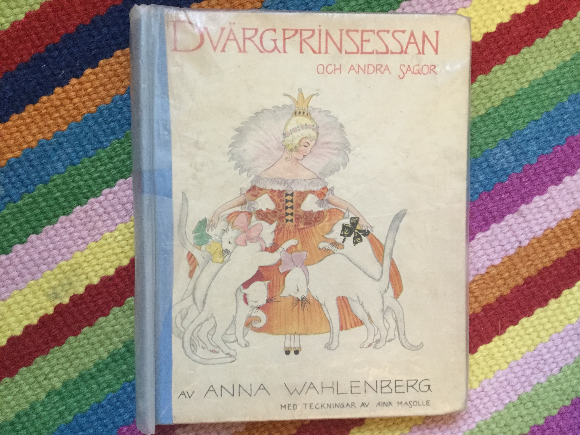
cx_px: 290
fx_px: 519
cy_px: 218
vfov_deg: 45.4
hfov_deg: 58.4
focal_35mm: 31
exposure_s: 1/33
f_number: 2.4
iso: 200
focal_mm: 3.3
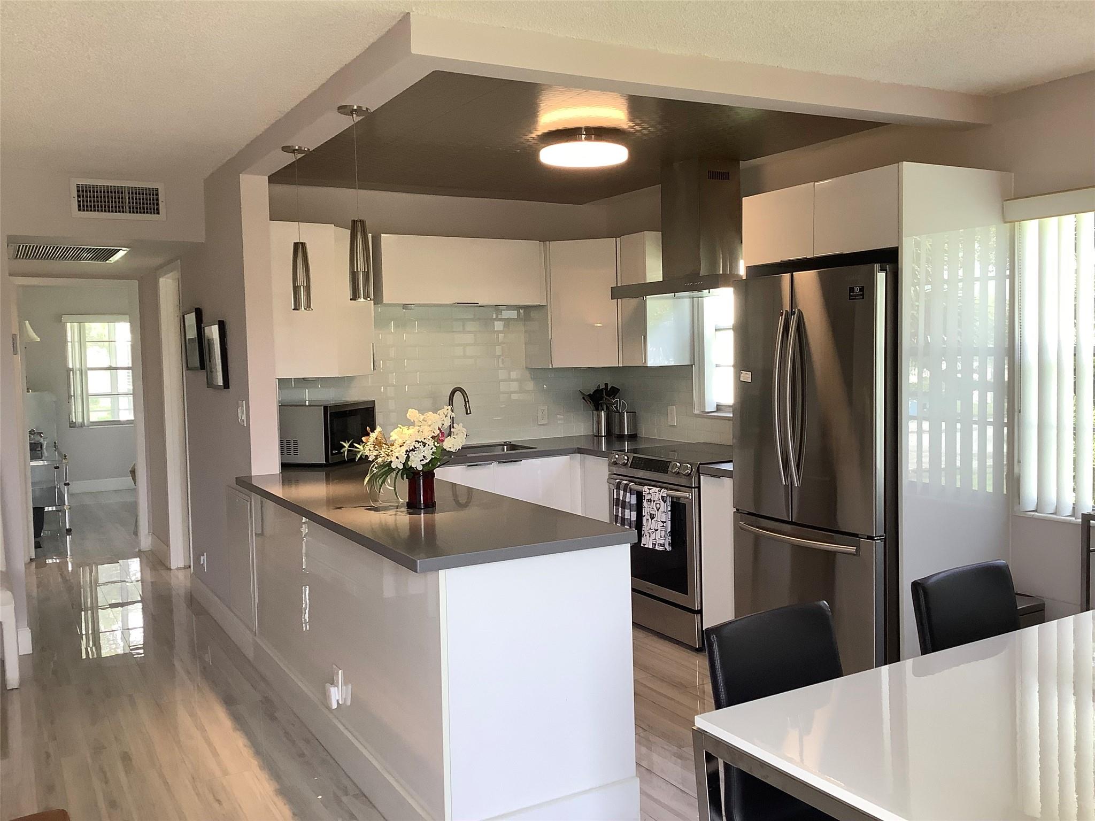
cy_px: 410
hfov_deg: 58.4
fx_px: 981
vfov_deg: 45.4
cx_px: 548
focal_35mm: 31
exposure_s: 1/120
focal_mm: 3.3
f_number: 2.4
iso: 80
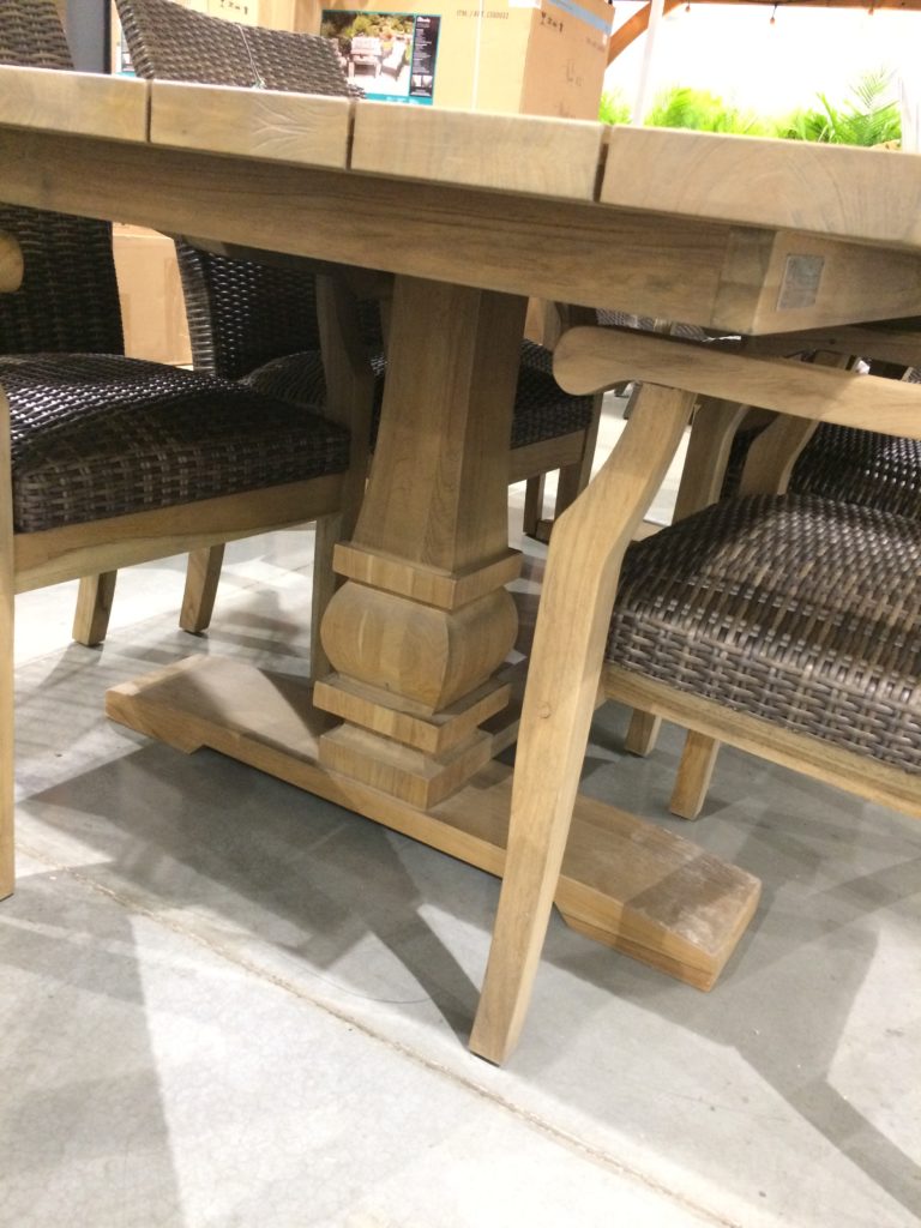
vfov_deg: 61.7
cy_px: 614
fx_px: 1029
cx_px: 460
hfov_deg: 48.2
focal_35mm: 29
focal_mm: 4.15
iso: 320
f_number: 2.2
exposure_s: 1/17
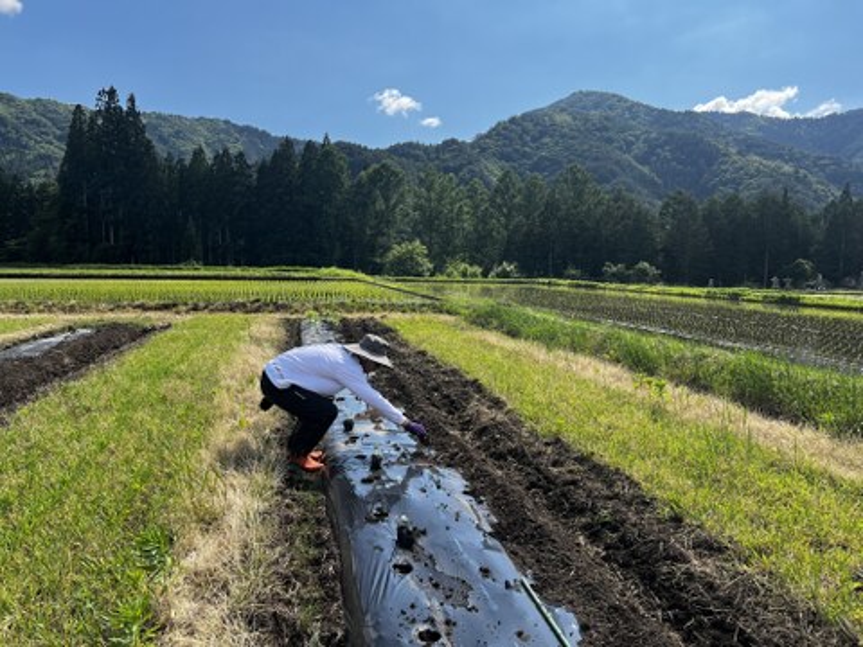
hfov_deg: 67.3
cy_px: 324
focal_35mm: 26
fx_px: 648
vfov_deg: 53.1
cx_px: 432
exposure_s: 1/2841
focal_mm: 5.7
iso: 50
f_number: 1.5
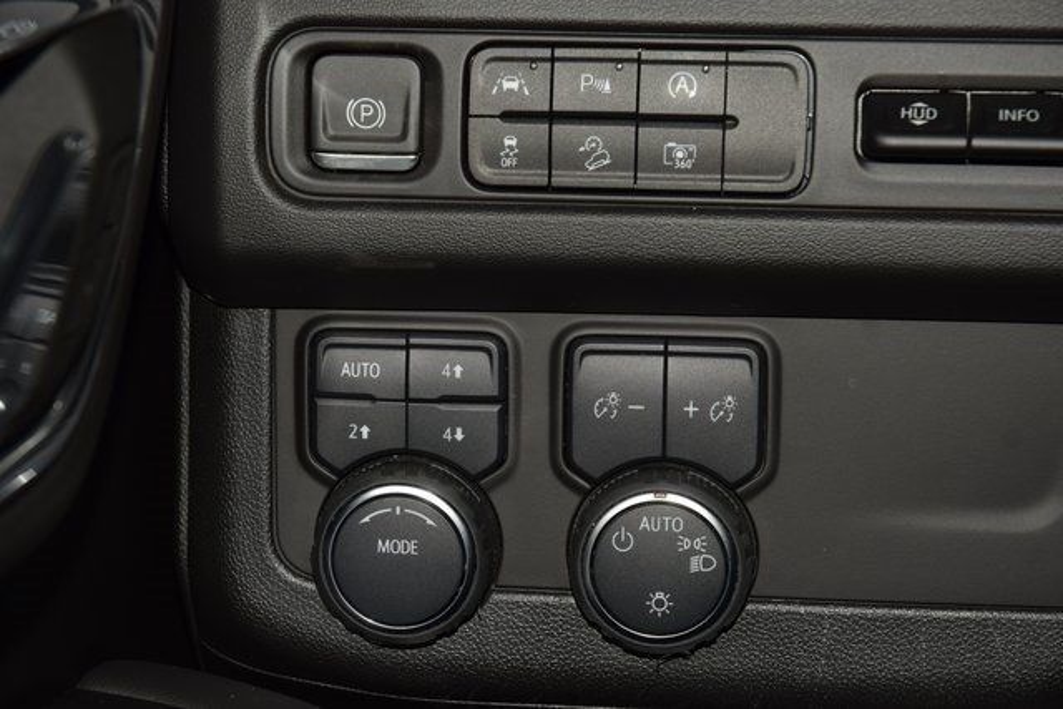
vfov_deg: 13.0
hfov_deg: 19.5
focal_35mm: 105
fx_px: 3101
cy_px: 354
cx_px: 532
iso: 100
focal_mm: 70
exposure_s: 1/125
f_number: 8
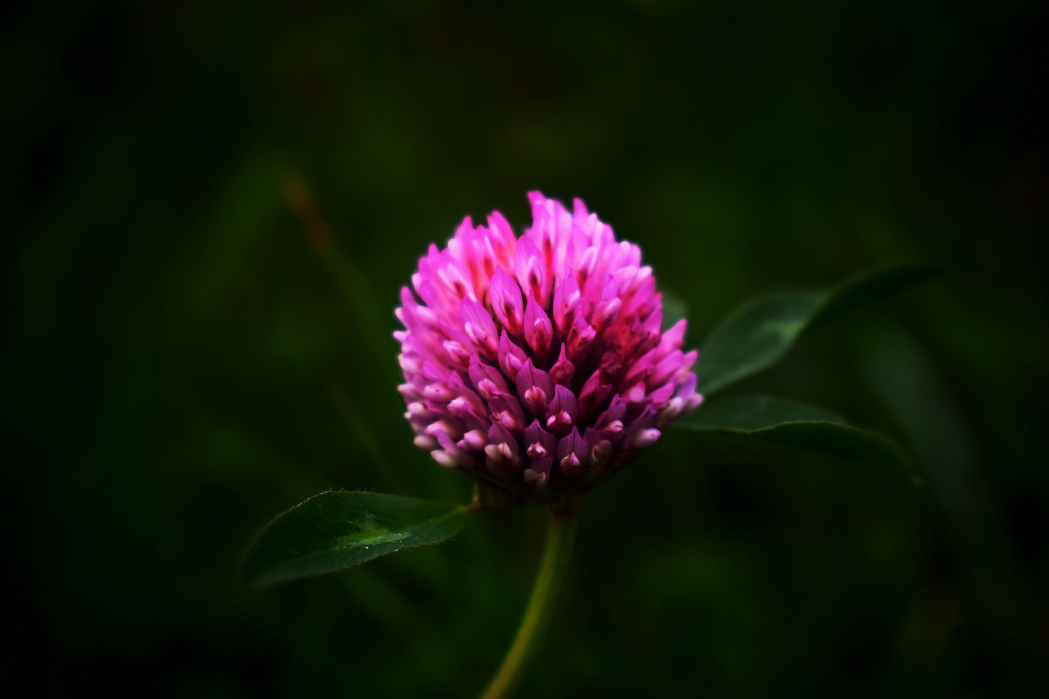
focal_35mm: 72
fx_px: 2098
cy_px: 350
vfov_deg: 18.9
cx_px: 524
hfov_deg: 28.1
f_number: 5.3
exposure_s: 1/60
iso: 100
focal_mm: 48
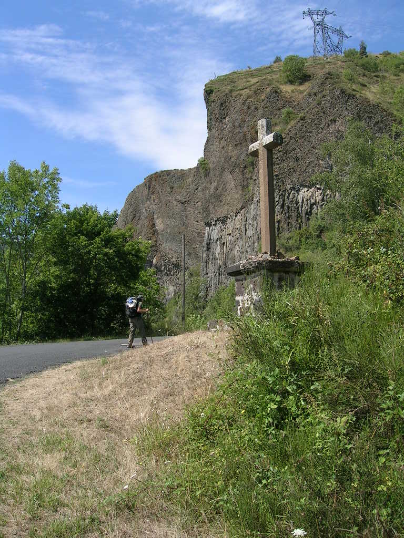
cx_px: 202
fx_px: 545
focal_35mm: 35
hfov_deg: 40.7
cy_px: 269
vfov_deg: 52.6
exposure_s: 1/330
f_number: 4.8
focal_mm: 5.4
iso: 50
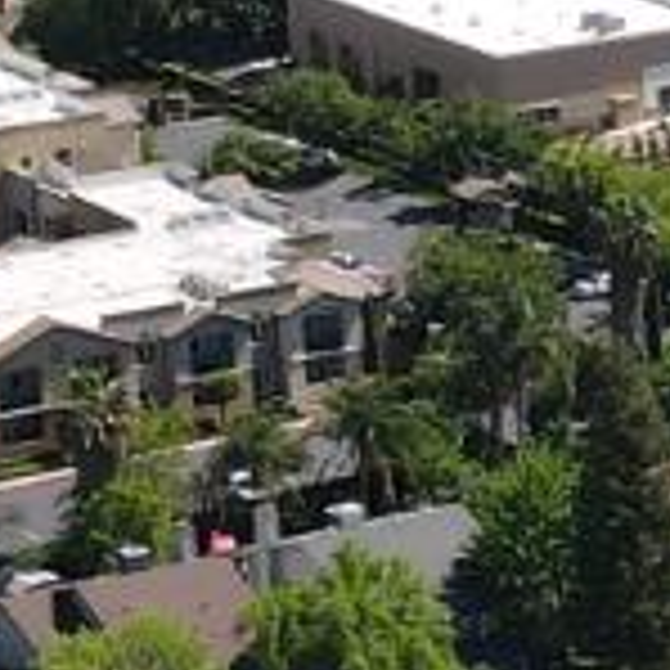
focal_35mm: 214
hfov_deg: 7.8
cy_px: 326
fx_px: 4686
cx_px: 1300
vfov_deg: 8.2
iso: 110
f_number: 2.8
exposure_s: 1/725
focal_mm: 4.5
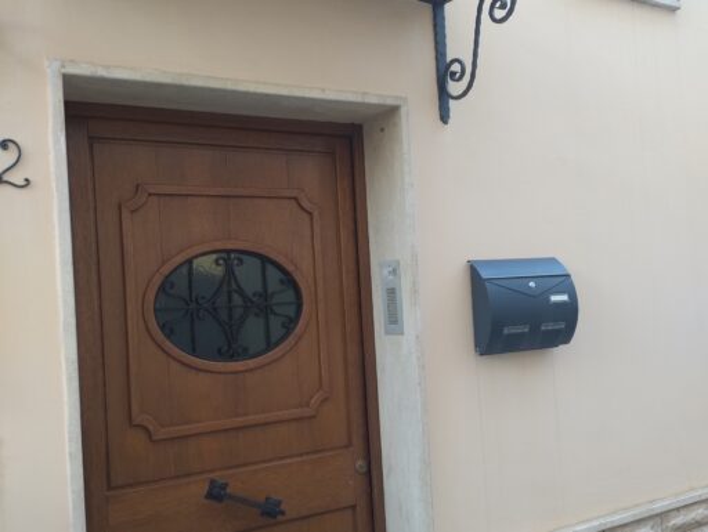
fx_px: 512
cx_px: 354
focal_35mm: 25
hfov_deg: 69.3
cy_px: 266
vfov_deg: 55.0
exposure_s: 1/100
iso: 328
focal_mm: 4.71
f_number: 1.7
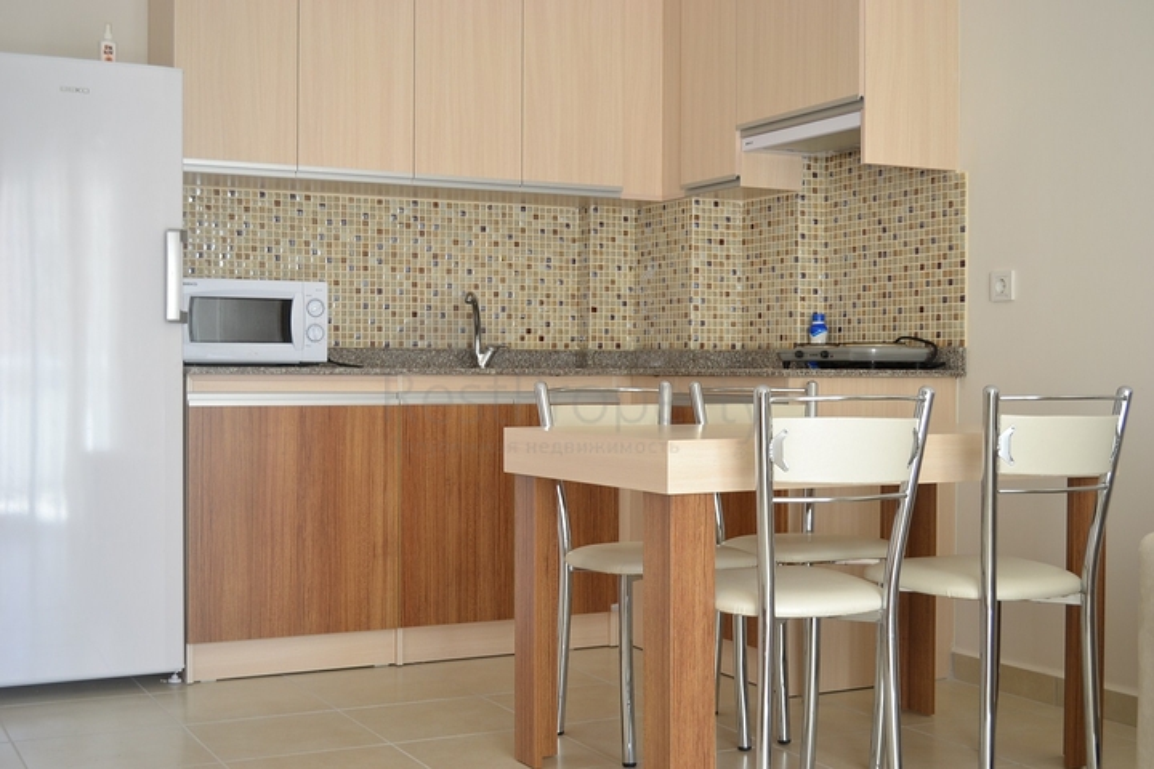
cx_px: 577
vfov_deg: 29.9
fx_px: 1442
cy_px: 384
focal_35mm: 45
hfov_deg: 43.6
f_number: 5
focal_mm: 30
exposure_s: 1/8
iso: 100
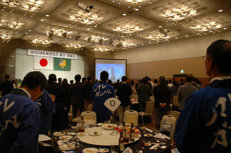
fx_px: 173
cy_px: 76
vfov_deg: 47.9
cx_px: 116
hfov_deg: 67.4
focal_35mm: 27
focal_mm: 18
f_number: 3.5
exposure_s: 1/15
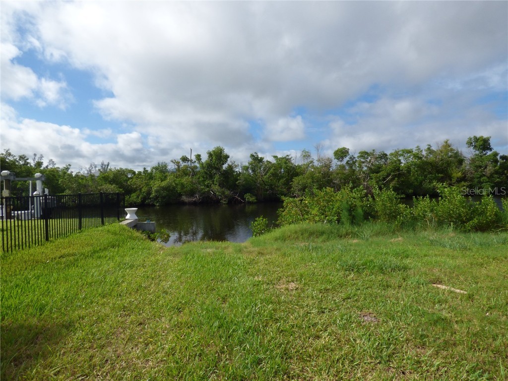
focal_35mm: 20
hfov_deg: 81.7
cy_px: 190
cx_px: 254
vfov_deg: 66.0
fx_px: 294
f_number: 3.2
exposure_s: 1/1600
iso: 100
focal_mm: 3.58
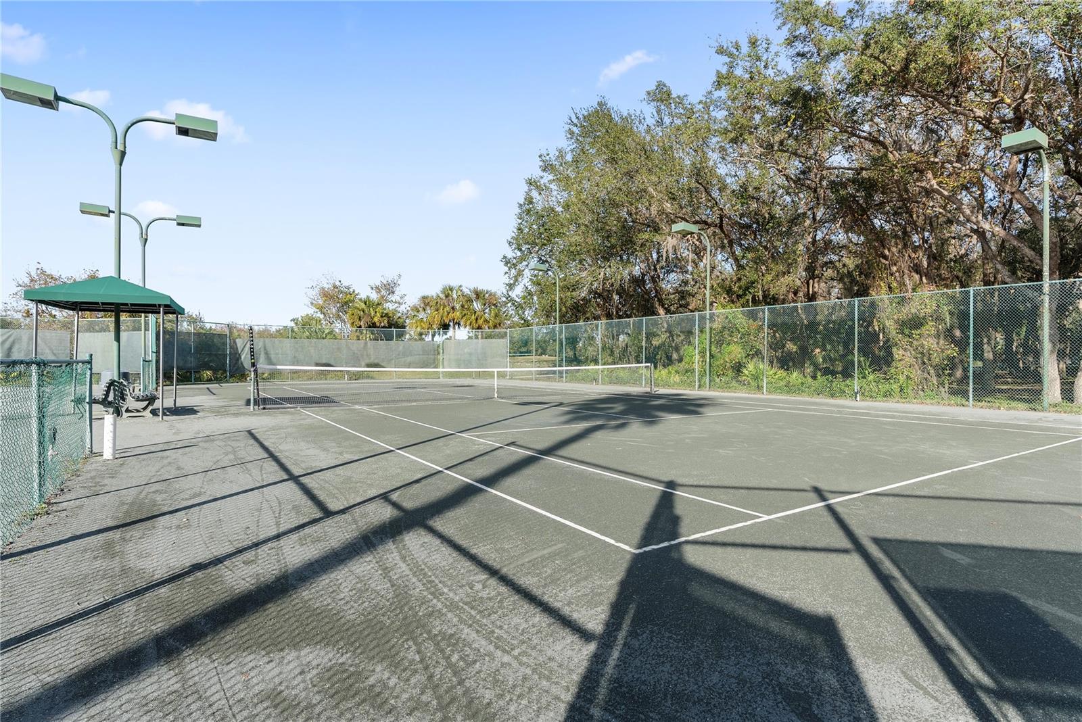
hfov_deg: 90.0
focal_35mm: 18
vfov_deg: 67.4
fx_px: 541
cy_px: 361
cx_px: 541
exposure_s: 1/50
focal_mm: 18
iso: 100
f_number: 8
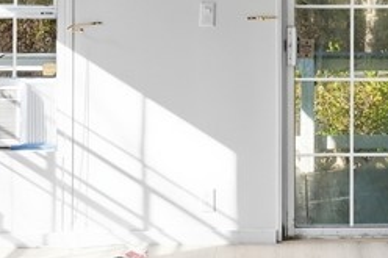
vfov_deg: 18.8
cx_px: 309
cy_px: -13
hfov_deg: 28.3
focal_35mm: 70
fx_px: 754
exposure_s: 1/320
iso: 320
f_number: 9
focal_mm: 16
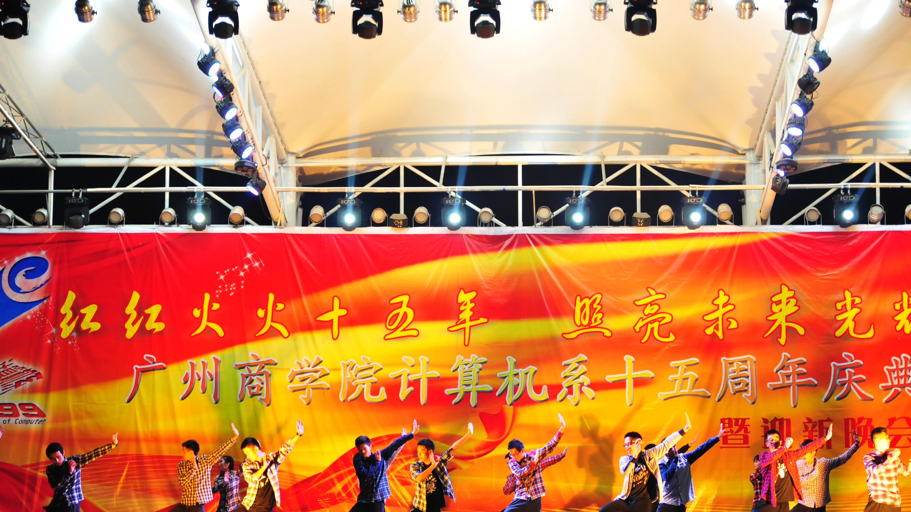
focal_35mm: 71
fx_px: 1715
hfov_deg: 29.7
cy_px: 351
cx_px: 497
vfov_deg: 16.9
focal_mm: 38
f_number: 2.8
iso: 800
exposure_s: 1/80
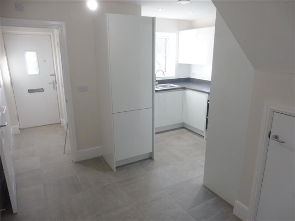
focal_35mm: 24
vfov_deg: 56.8
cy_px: 110
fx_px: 205
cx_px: 148
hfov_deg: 71.6
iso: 250
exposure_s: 1/60
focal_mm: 4.3
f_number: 3.3
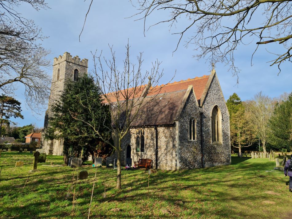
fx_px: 219
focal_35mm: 26
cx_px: 146
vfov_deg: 53.1
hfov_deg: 67.3
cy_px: 110
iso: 50
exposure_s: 1/2104
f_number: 1.8
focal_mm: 5.4
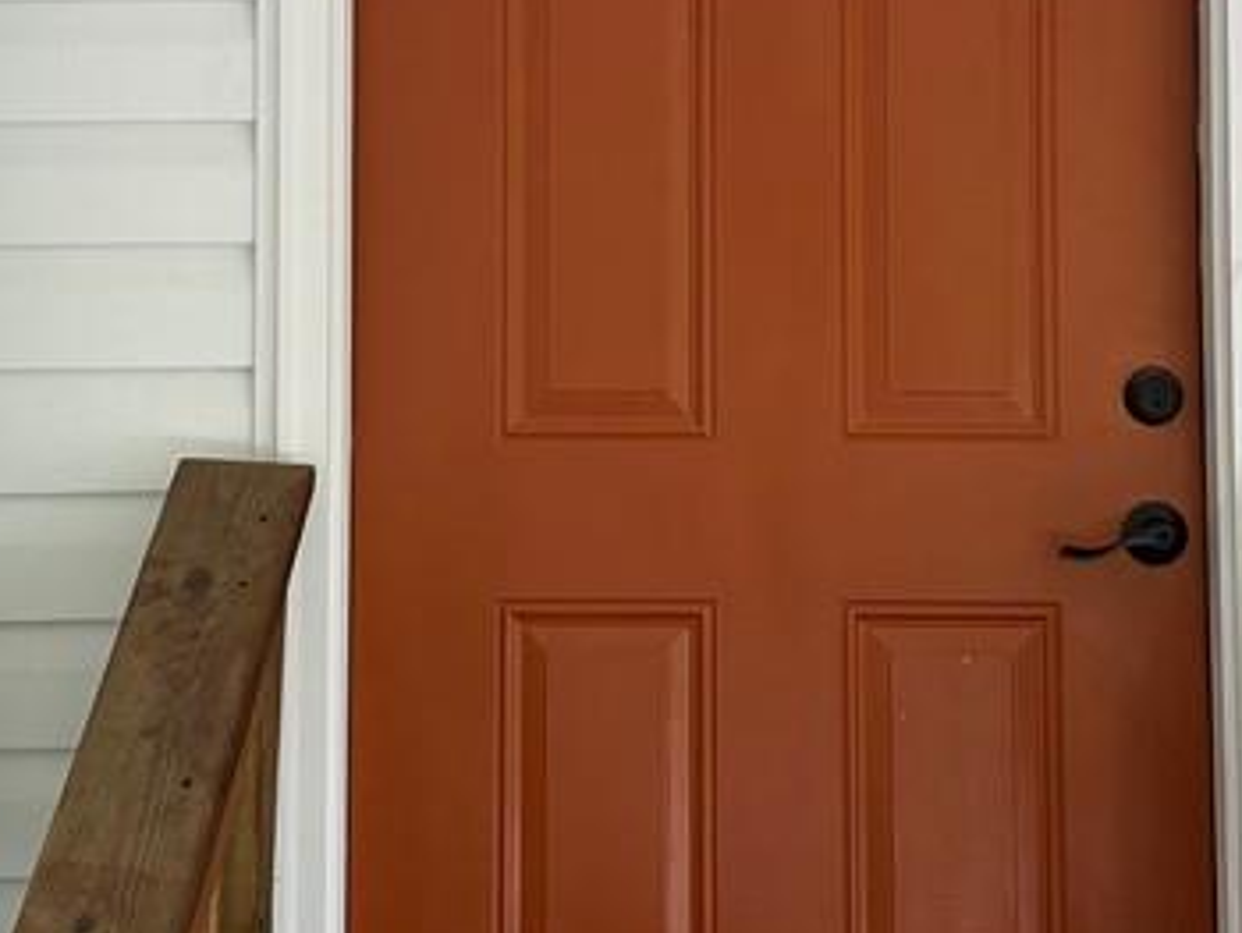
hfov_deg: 25.6
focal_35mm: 76
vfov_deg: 19.2
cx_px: 678
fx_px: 2729
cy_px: 181
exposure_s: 1/121
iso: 40
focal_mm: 5.7
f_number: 1.5
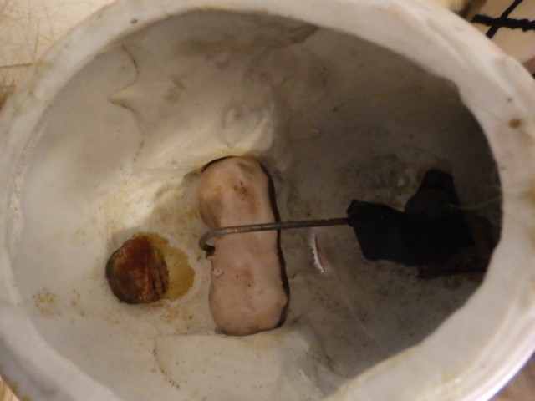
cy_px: 200
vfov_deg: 49.7
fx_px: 433
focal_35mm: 28
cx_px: 268
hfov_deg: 63.4
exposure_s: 1/25
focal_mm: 5
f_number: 3.5
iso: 1600
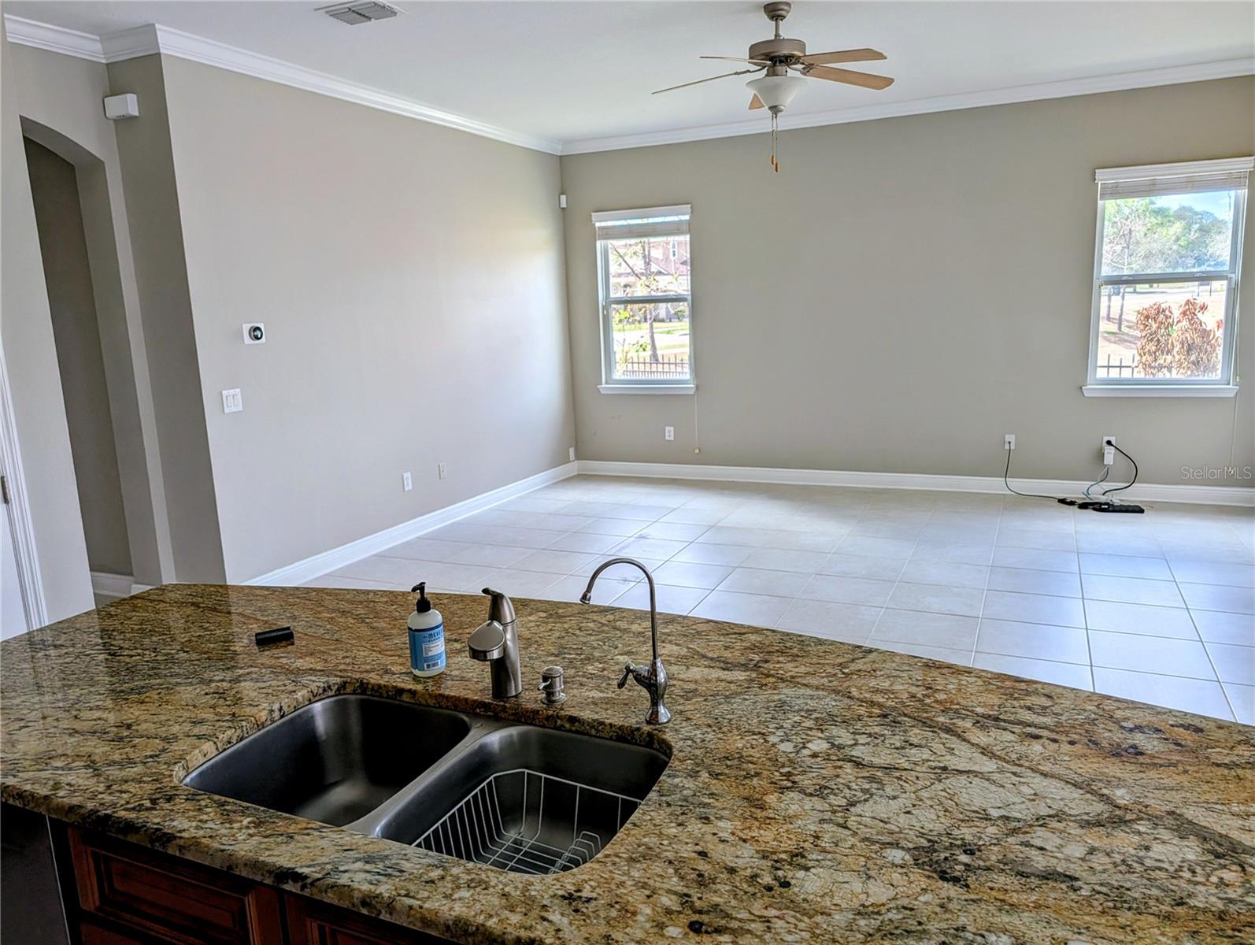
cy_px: 472
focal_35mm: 24
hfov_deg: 71.5
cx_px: 628
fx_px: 871
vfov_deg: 56.9
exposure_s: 1/951
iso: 19
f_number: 1.68
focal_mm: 6.9
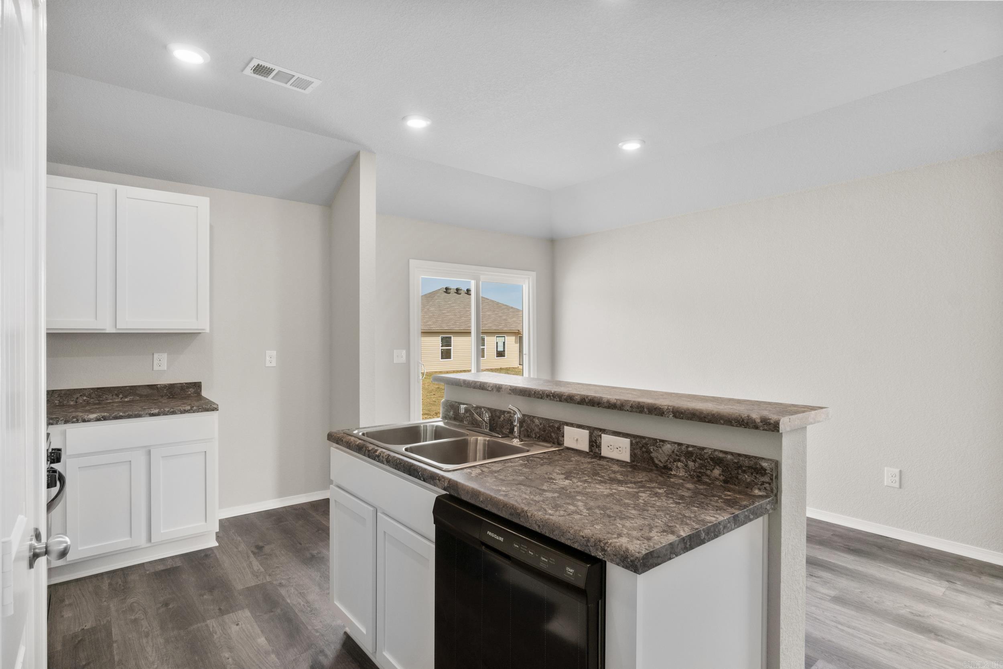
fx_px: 501
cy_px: 334
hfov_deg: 90.0
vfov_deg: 67.4
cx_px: 502
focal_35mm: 18
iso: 250
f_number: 9
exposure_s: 1/13
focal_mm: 12
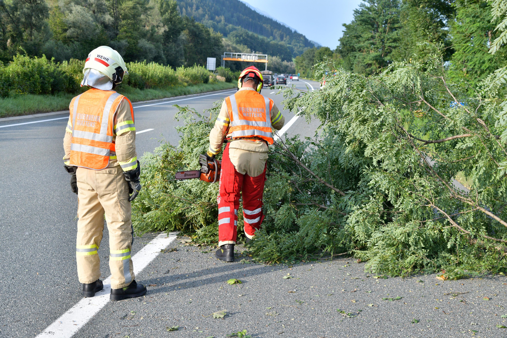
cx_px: 254
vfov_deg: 26.0
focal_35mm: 52
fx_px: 732
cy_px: 169
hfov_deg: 38.2
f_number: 7.1
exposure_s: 1/640
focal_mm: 52
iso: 500
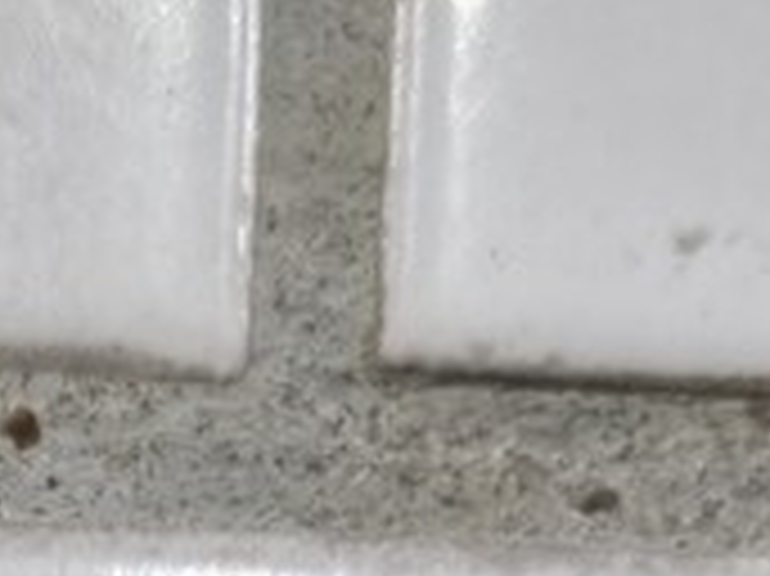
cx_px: 68
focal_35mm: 137
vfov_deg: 9.8
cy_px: 1289
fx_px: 3045
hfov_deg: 14.3
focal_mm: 5.4
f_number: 1.8
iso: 100
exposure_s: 1/120
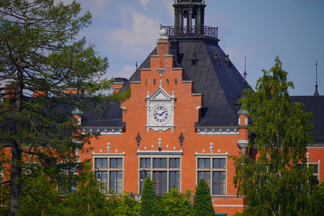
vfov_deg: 2.3
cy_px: 108
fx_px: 5401
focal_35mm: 600
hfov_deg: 3.4
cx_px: 162
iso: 100
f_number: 6.3
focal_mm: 600
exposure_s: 1/640
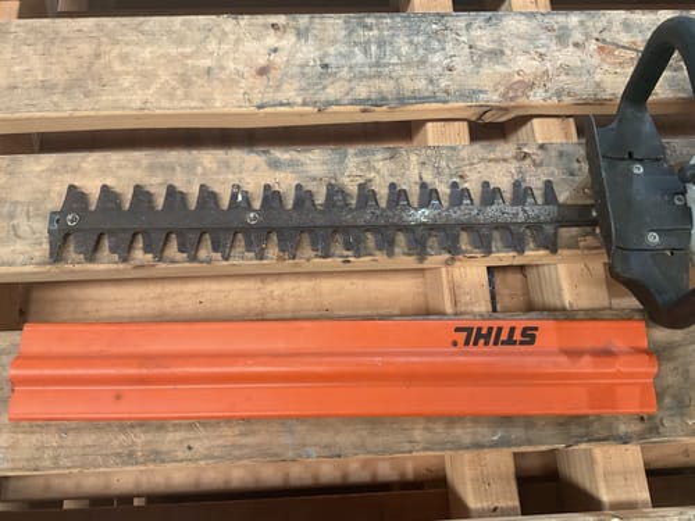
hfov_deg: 61.7
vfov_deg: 48.2
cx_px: 348
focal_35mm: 29
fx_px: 582
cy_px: 260
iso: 160
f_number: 1.8
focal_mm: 3
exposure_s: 1/60
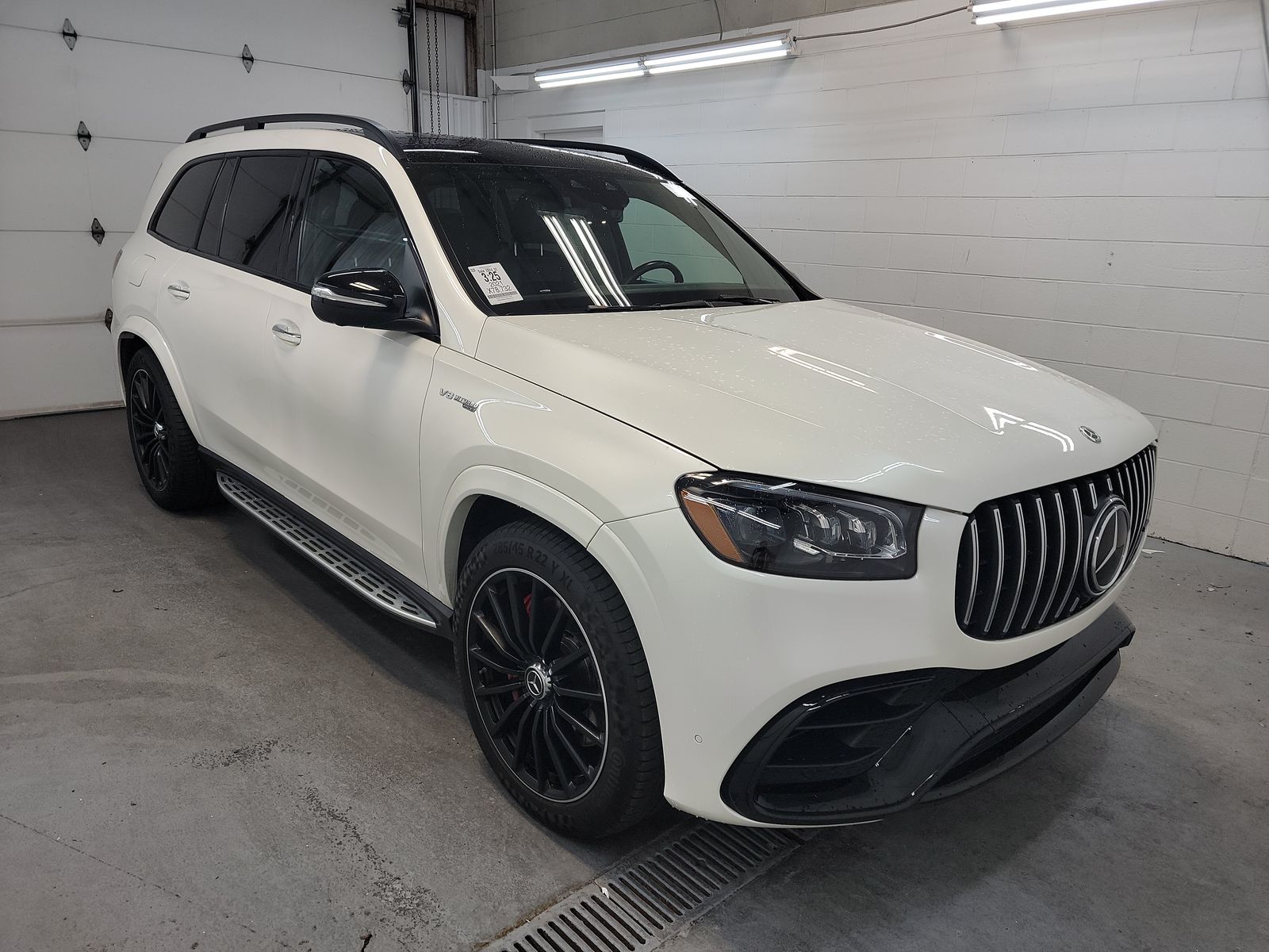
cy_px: 476
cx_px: 634
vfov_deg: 56.8
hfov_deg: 71.6
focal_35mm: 24
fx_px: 880
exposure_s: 1/59
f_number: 1.8
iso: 64
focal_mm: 6.7
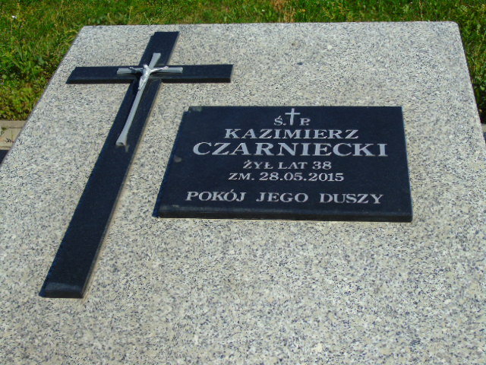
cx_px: 243
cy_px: 182
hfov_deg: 35.5
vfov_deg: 27.0
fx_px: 758
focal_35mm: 54
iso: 80
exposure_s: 1/1000
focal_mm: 9.6
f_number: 4.3
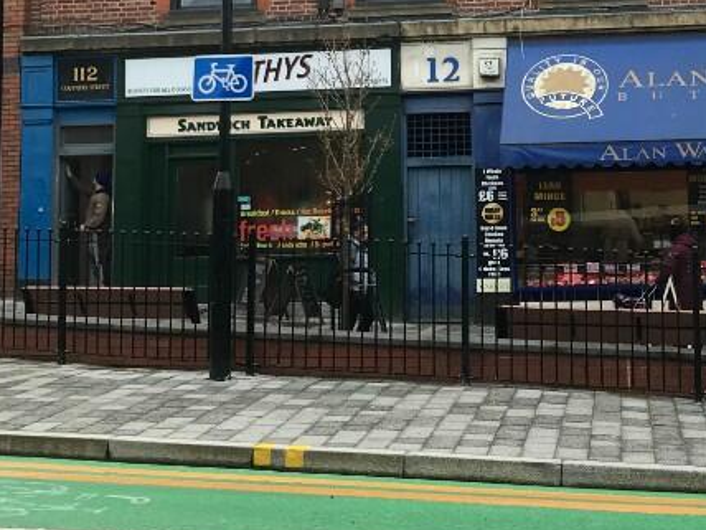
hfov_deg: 28.6
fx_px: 1366
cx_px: 513
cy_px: 23
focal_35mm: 67
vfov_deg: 21.3
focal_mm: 3.99
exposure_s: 1/351
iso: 20
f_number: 1.8
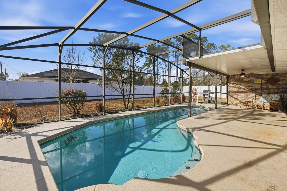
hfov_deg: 96.7
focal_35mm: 16
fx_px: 128
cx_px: 144
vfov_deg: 73.7
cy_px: 96
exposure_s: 1/8000
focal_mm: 16
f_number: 4
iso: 160
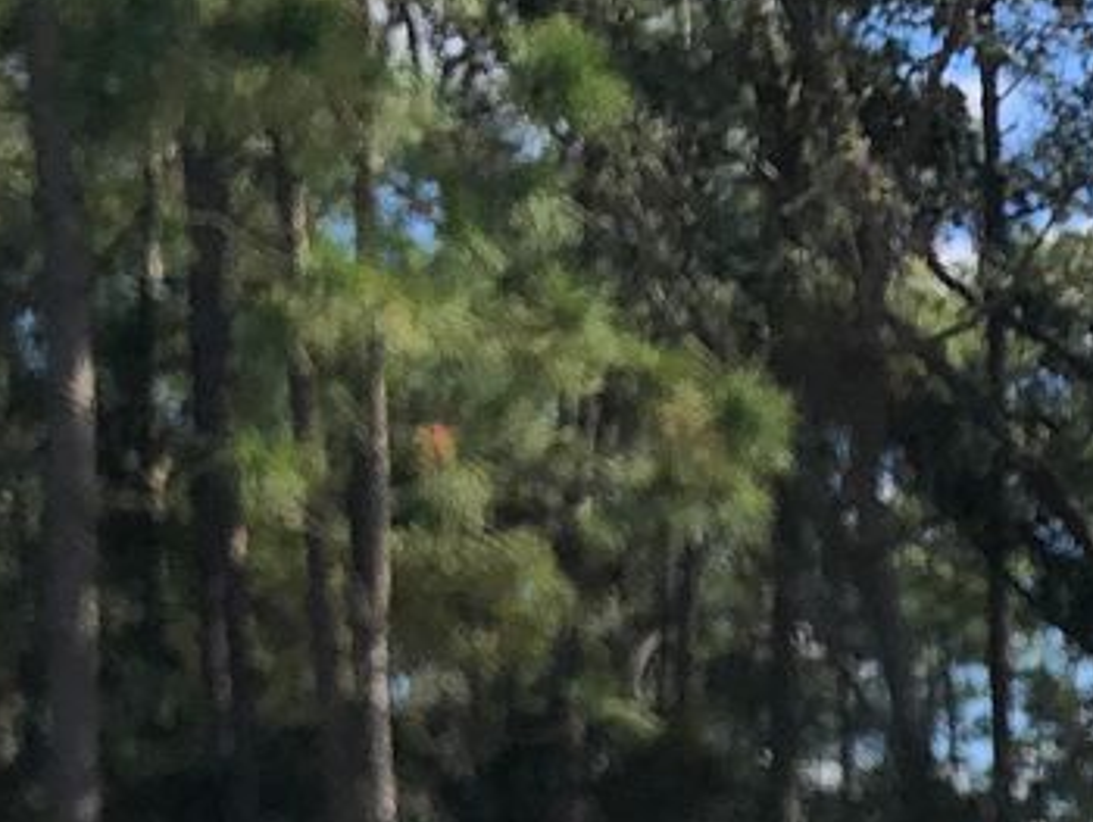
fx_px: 4044
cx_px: 2333
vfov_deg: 10.5
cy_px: 1700
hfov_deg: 12.9
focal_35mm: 128
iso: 25
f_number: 1.8
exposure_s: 1/3436
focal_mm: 3.99
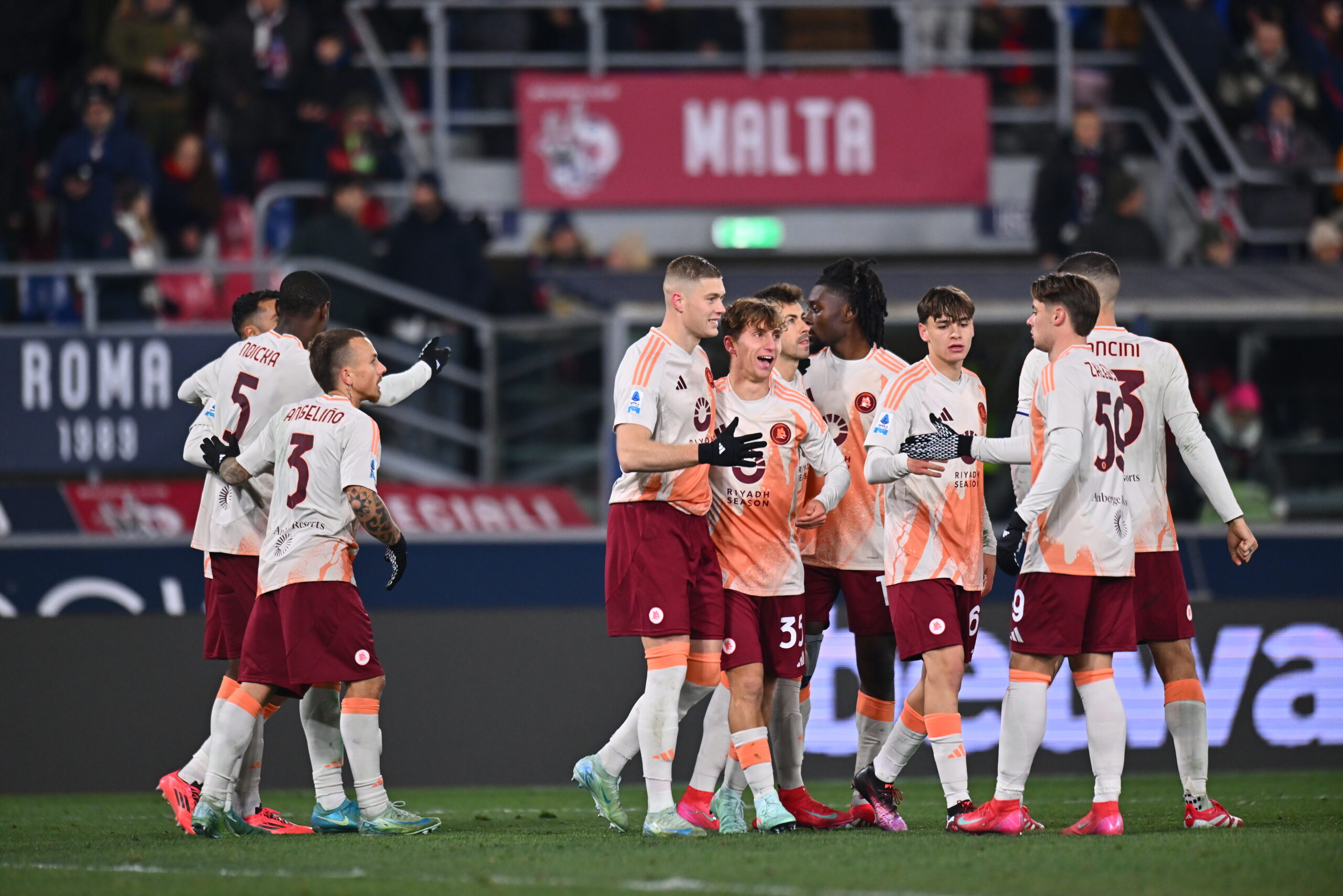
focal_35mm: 400
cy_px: 448
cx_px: 672
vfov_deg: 3.4
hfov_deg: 5.2
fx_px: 14922
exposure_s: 1/2500
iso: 2000
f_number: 3.5
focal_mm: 400
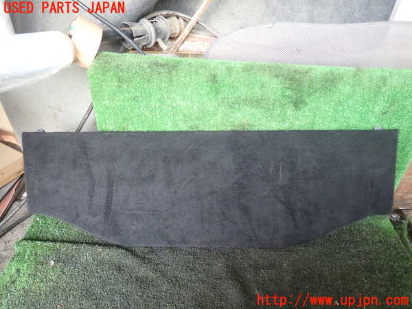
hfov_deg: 69.4
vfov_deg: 54.9
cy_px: 154
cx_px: 206
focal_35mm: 25
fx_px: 298
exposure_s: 1/60
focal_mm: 4.5
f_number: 2
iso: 200
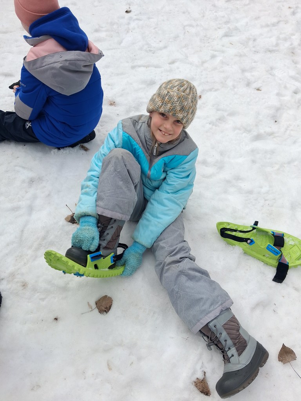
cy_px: 200
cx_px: 150
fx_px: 313
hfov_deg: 51.4
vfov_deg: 65.3
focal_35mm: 27
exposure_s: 1/323
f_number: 1.8
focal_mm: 4
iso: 25
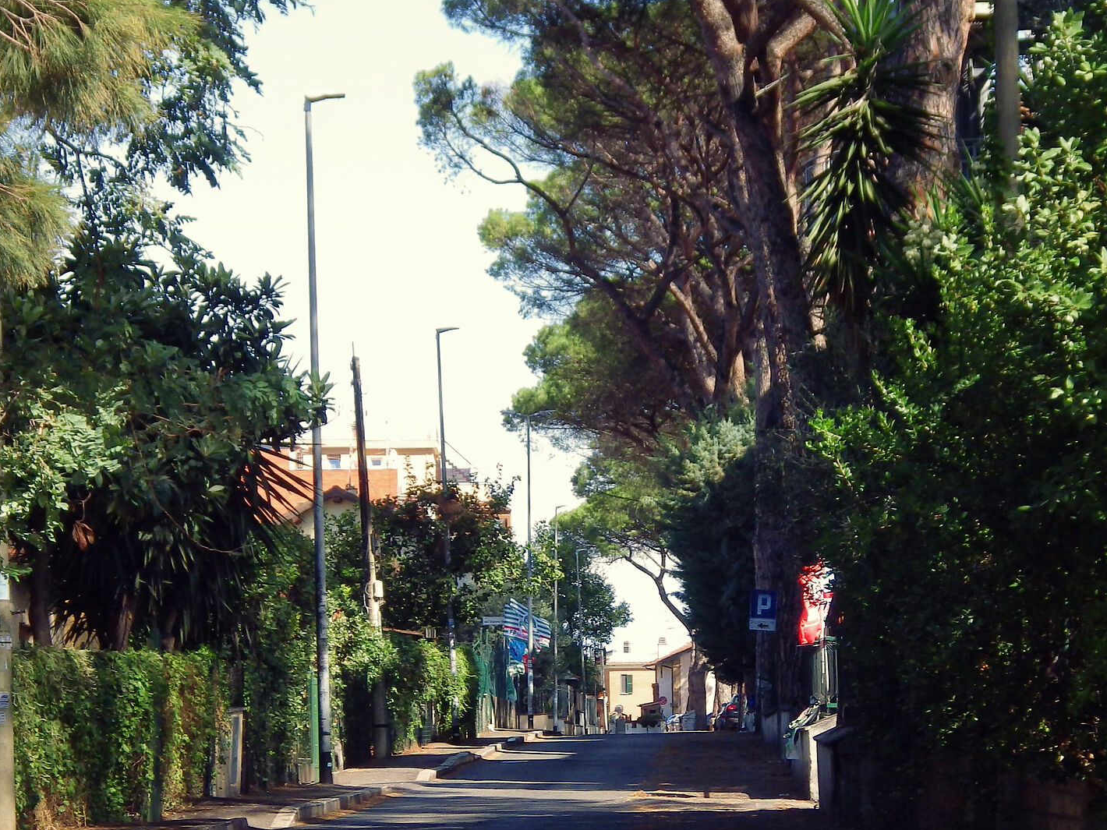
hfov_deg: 16.4
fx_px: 3838
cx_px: 609
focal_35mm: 120
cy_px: 687
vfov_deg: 12.3
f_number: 4.2
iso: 100
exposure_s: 1/320
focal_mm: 12.8
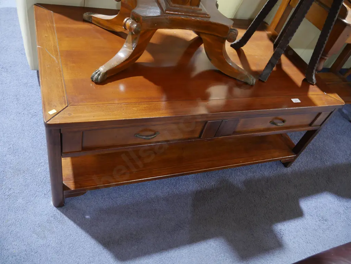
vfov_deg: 49.8
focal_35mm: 28
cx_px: 176
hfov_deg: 63.4
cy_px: 132
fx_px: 284
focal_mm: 14
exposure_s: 1/60
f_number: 3.5
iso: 1600
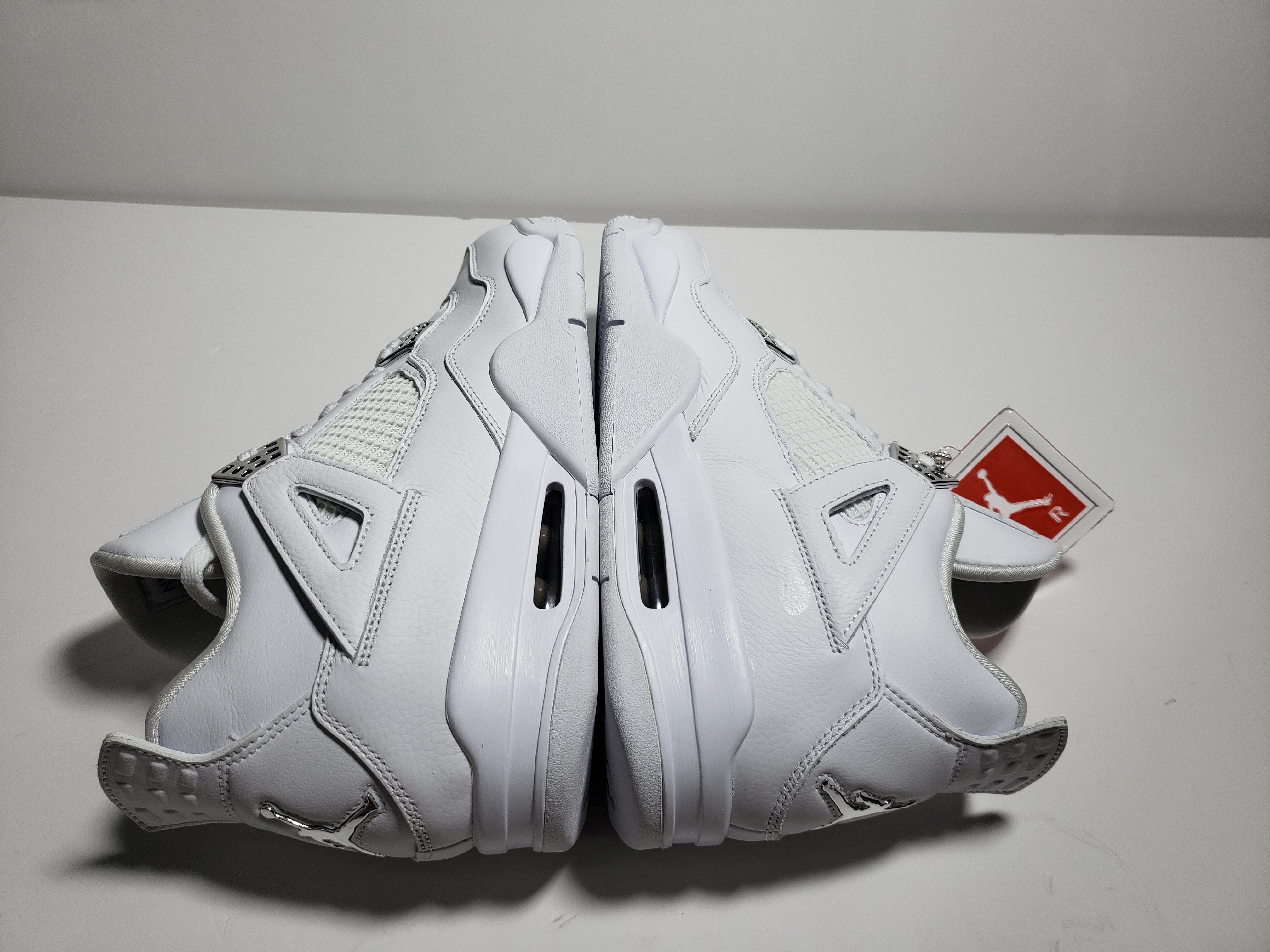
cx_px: 635
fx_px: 954
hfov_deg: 67.3
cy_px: 476
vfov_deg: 53.1
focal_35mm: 26
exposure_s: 1/850
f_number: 1.5
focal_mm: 4.3
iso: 50
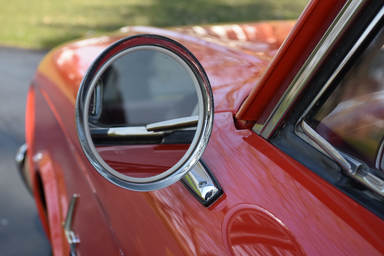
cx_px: 192
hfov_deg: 27.0
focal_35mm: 75
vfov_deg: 18.2
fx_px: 801
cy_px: 128
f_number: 8
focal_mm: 50
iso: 500
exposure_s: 1/500
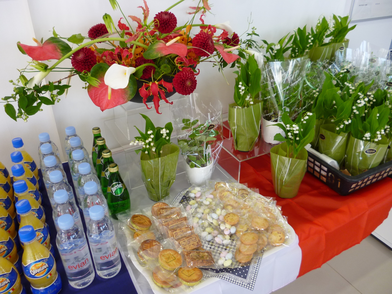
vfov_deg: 49.7
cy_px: 147
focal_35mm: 28
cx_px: 196
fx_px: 317
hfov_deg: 63.4
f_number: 3.1
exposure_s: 1/60
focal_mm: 5
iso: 125
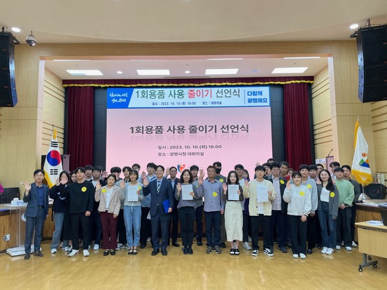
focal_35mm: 26
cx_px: 194
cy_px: 145
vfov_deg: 53.1
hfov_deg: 67.3
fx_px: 291
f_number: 1.6
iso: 125
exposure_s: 1/120
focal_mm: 4.2
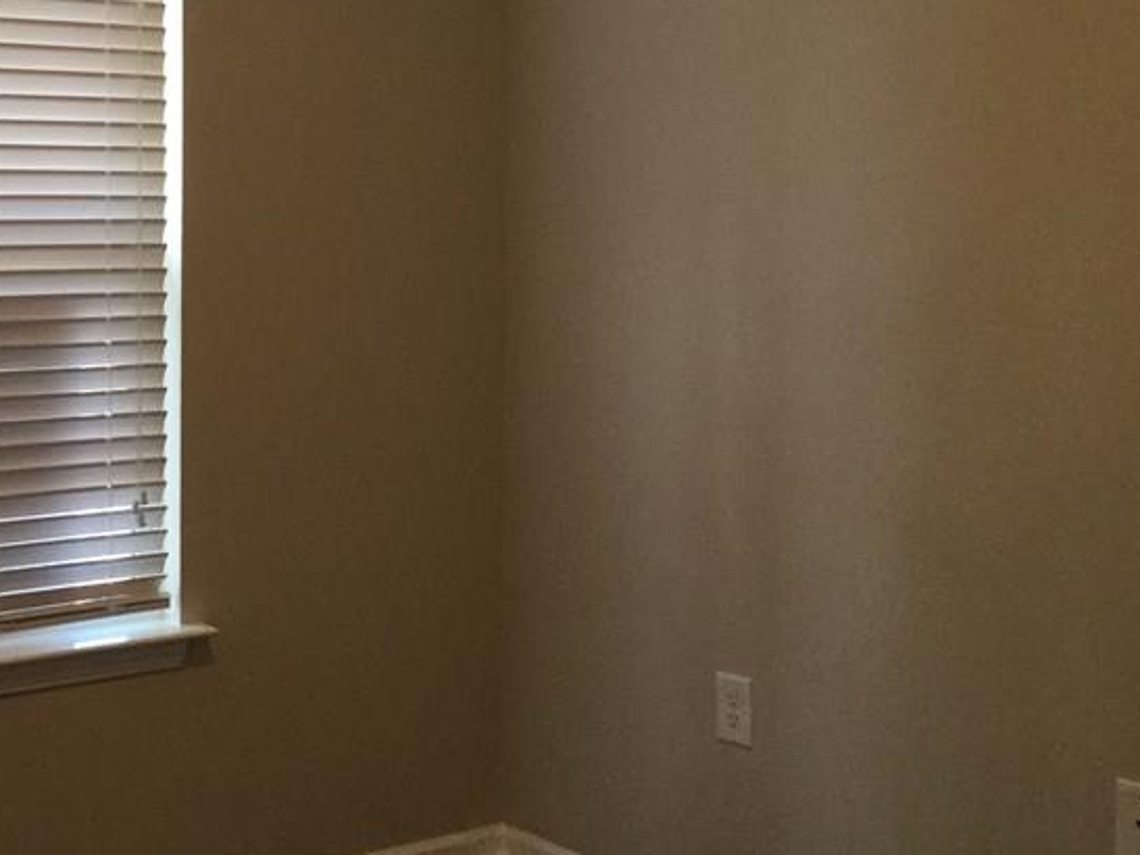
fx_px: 1910
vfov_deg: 25.1
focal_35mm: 58
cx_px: 252
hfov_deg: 32.5
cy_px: 288
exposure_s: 1/30
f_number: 2.4
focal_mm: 3.3
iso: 40
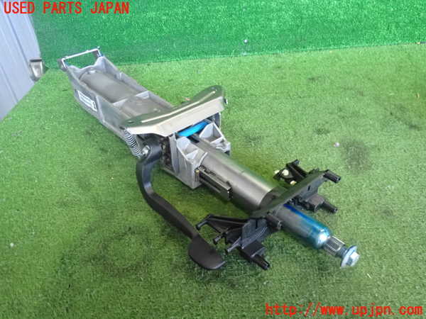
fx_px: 369
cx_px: 213
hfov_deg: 60.0
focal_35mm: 30
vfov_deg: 46.8
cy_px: 160
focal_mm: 5.4
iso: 1600
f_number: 2.3
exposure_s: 1/250
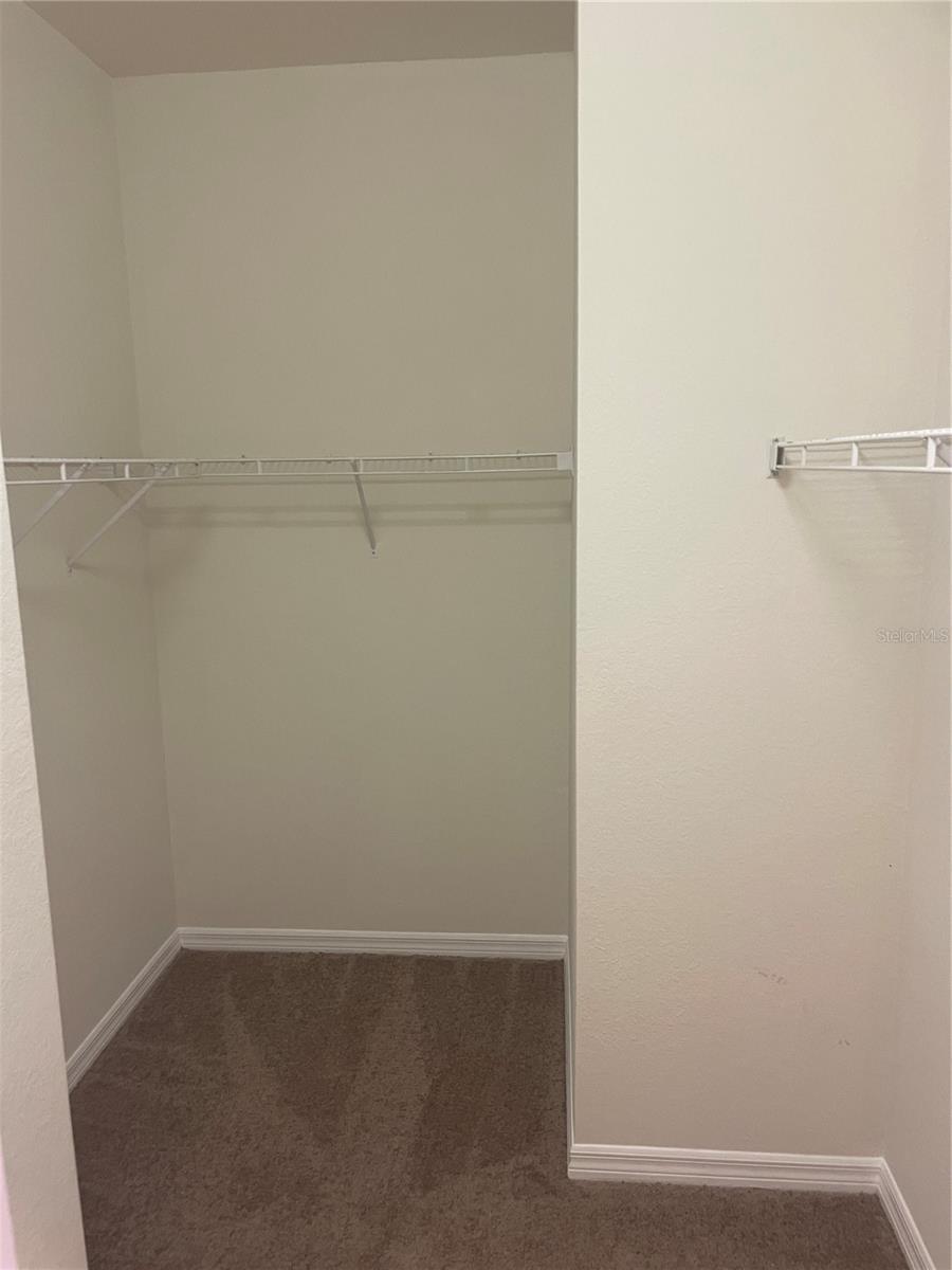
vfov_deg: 67.3
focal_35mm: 26
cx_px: 476
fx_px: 953
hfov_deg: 53.1
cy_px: 635
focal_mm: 4.2
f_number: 1.6
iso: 200
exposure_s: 1/60
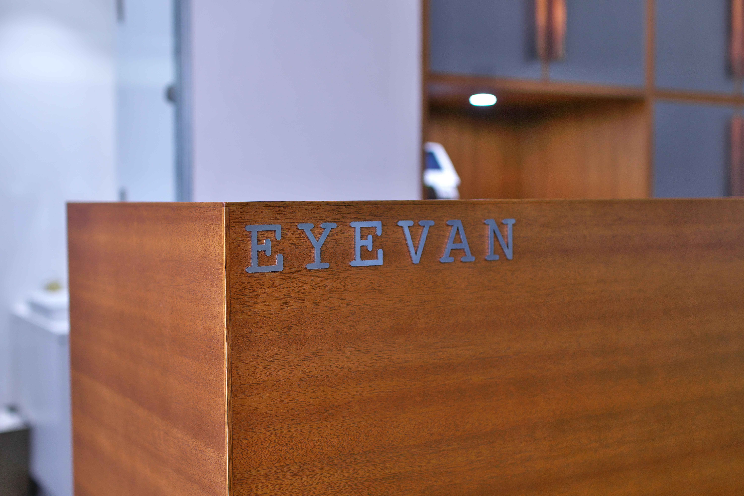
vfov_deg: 29.9
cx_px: 372
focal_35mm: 45
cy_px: 248
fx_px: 930
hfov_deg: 43.6
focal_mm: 30
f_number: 2
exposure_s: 1/60
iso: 100
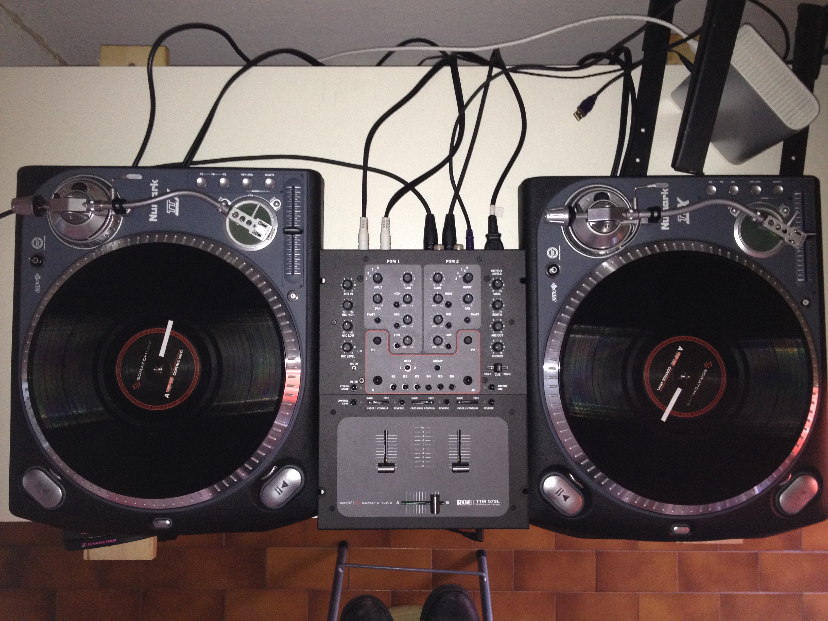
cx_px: 414
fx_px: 837
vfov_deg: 40.7
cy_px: 310
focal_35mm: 35
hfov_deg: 52.6
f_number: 2.4
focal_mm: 4.28
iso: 200
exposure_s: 1/16
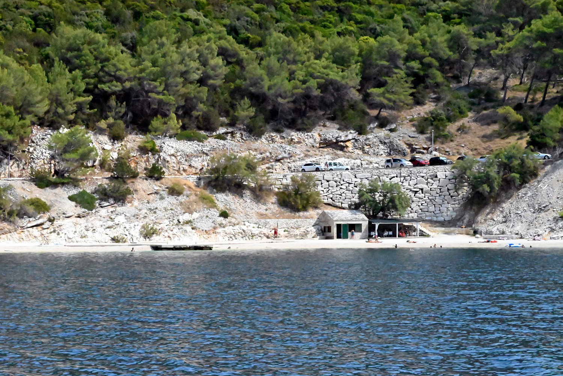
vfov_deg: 18.2
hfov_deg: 27.0
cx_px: 282
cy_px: 188
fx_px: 1173
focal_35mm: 75
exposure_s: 1/8000
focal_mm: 75
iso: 32000
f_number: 29
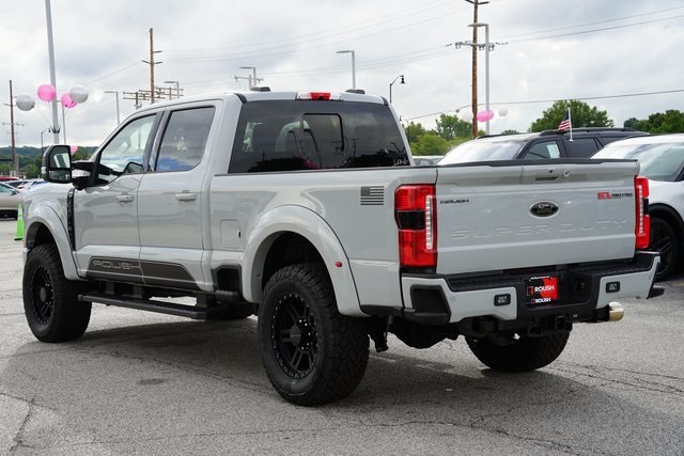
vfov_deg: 23.4
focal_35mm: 58
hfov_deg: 34.5
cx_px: 342
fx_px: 1102
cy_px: 228
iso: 100
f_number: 10
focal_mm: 58
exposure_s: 1/80
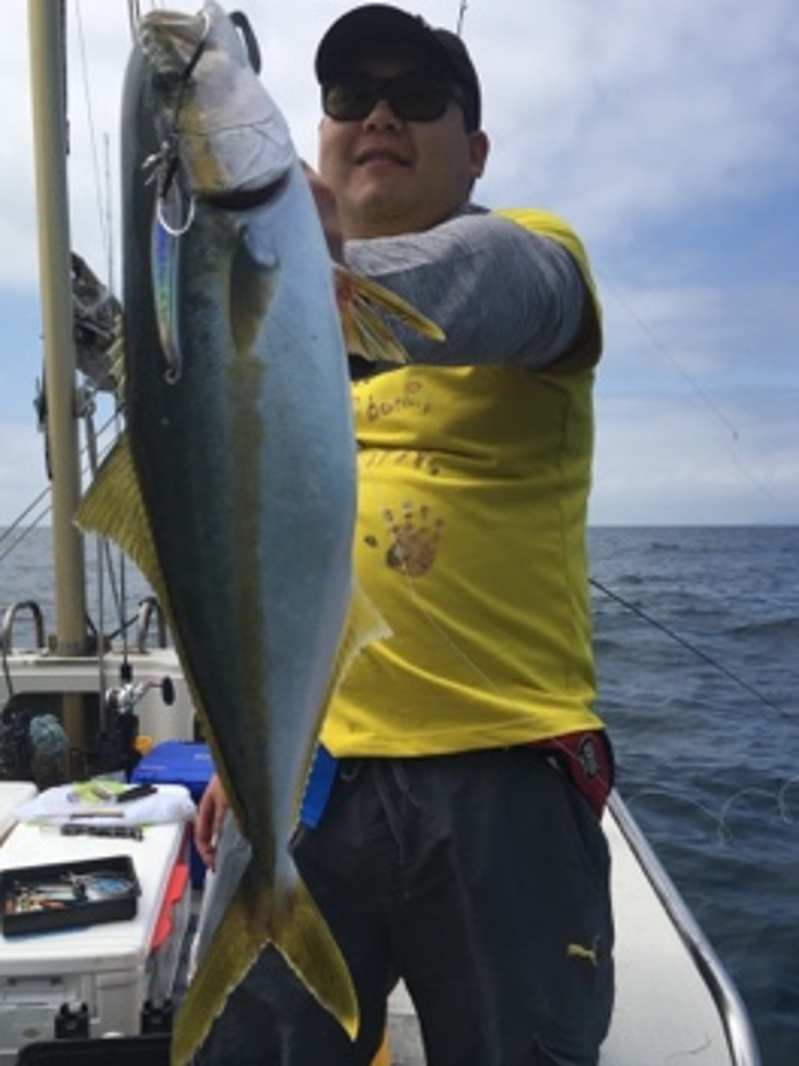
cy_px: 578
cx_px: 381
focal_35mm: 33
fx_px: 1016
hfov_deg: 42.9
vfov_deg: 55.3
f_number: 2.2
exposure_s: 1/1972
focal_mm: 4.15
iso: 25
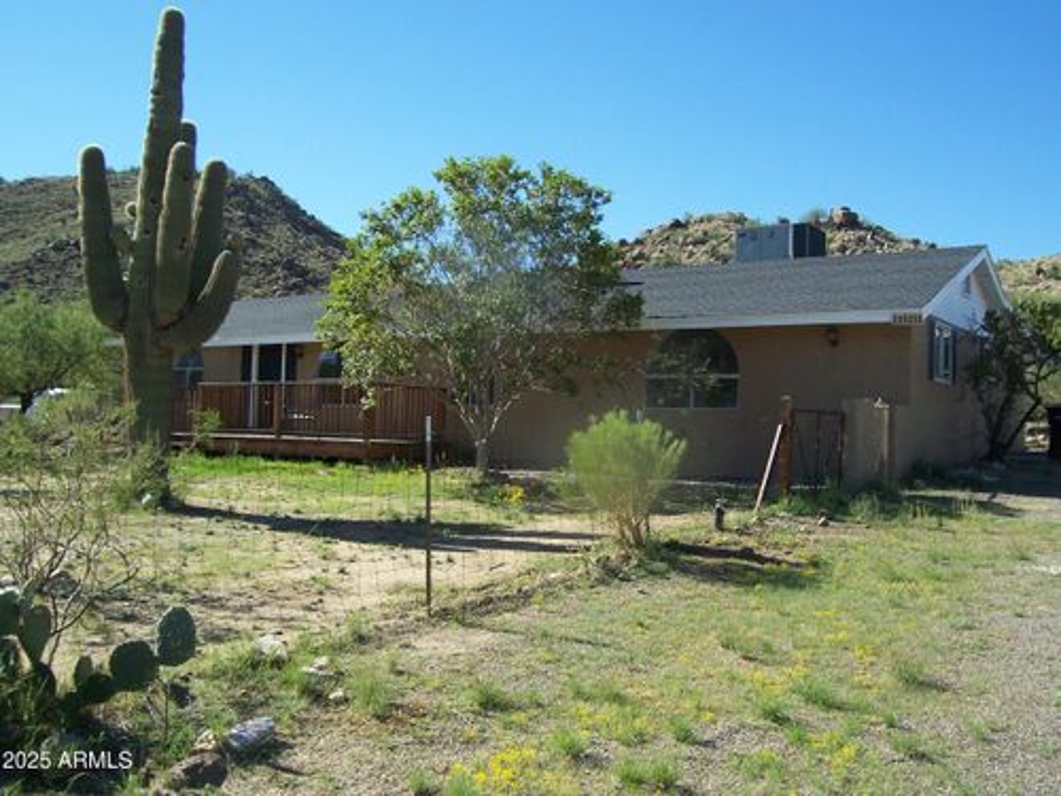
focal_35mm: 34
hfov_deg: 54.0
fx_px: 1042
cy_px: 398
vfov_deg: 41.8
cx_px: 530
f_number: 5.6
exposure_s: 1/350
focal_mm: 5.6
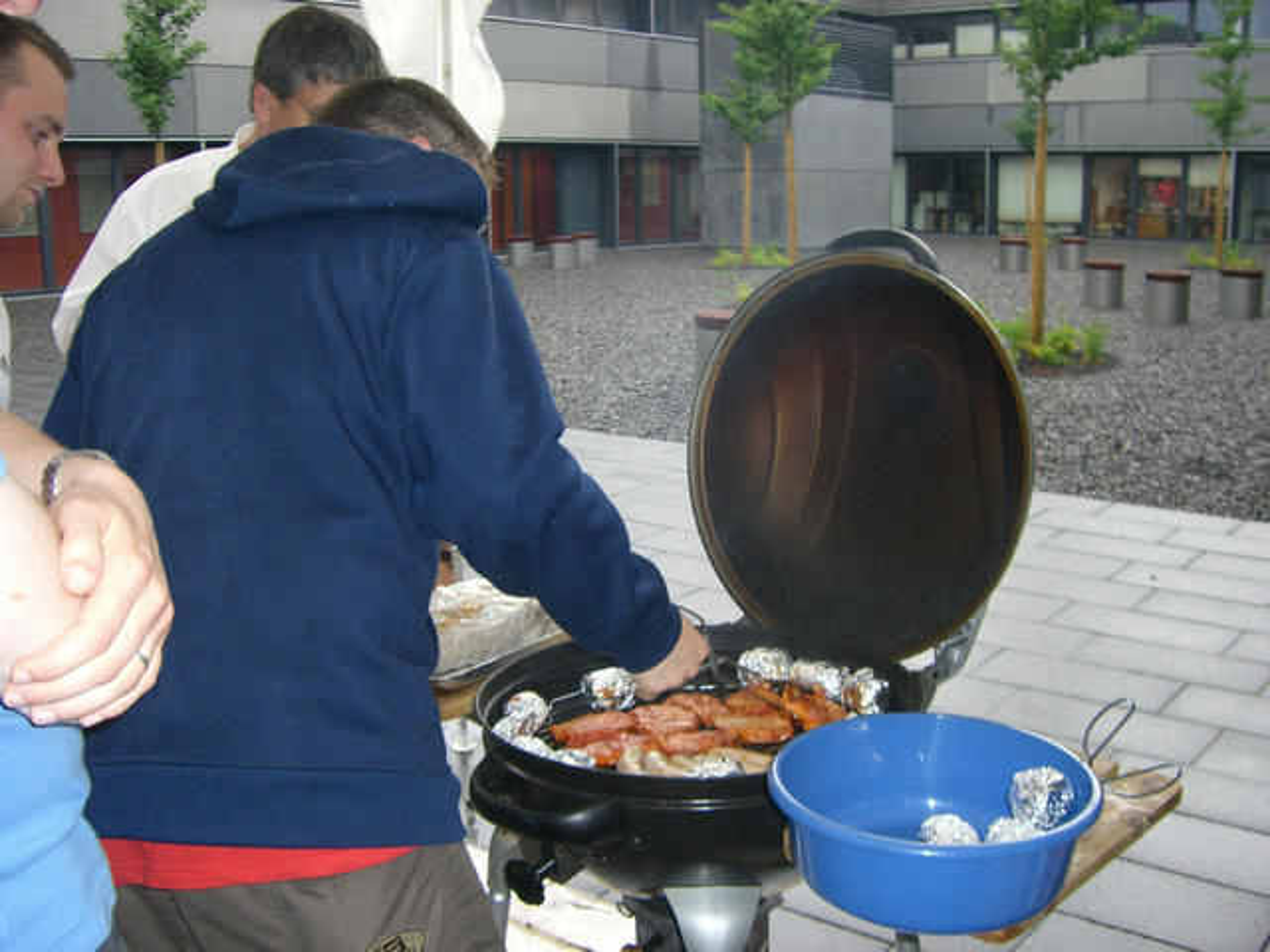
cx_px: 635
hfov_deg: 49.0
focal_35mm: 38
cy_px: 476
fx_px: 1394
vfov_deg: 37.7
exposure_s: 1/60
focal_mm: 6.2
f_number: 2.7
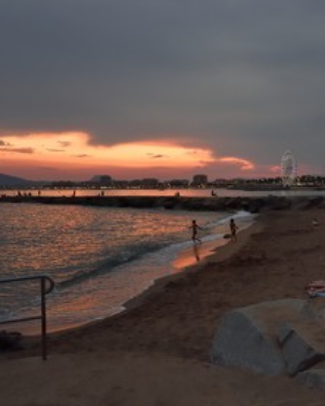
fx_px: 481
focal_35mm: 40
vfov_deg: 45.8
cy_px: 204
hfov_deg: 36.4
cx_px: 249
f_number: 6.3
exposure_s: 1/100
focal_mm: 28
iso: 1600
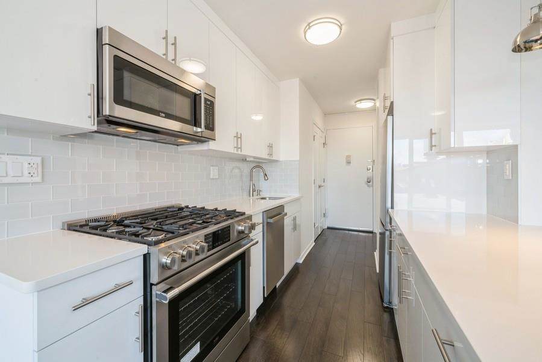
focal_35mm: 14
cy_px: 181
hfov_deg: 104.2
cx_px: 271
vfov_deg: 81.3
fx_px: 211
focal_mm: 14
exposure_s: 1/5
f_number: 11
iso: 200
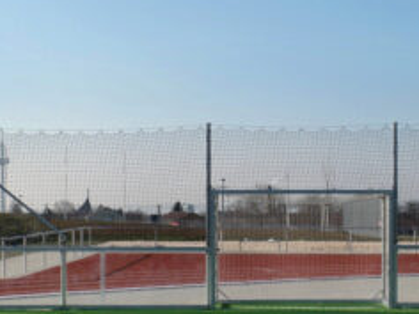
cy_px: 247
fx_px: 1077
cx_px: 304
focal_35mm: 89
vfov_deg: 16.5
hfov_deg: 21.9
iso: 80
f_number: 3.4
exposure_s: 1/750
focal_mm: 6.2
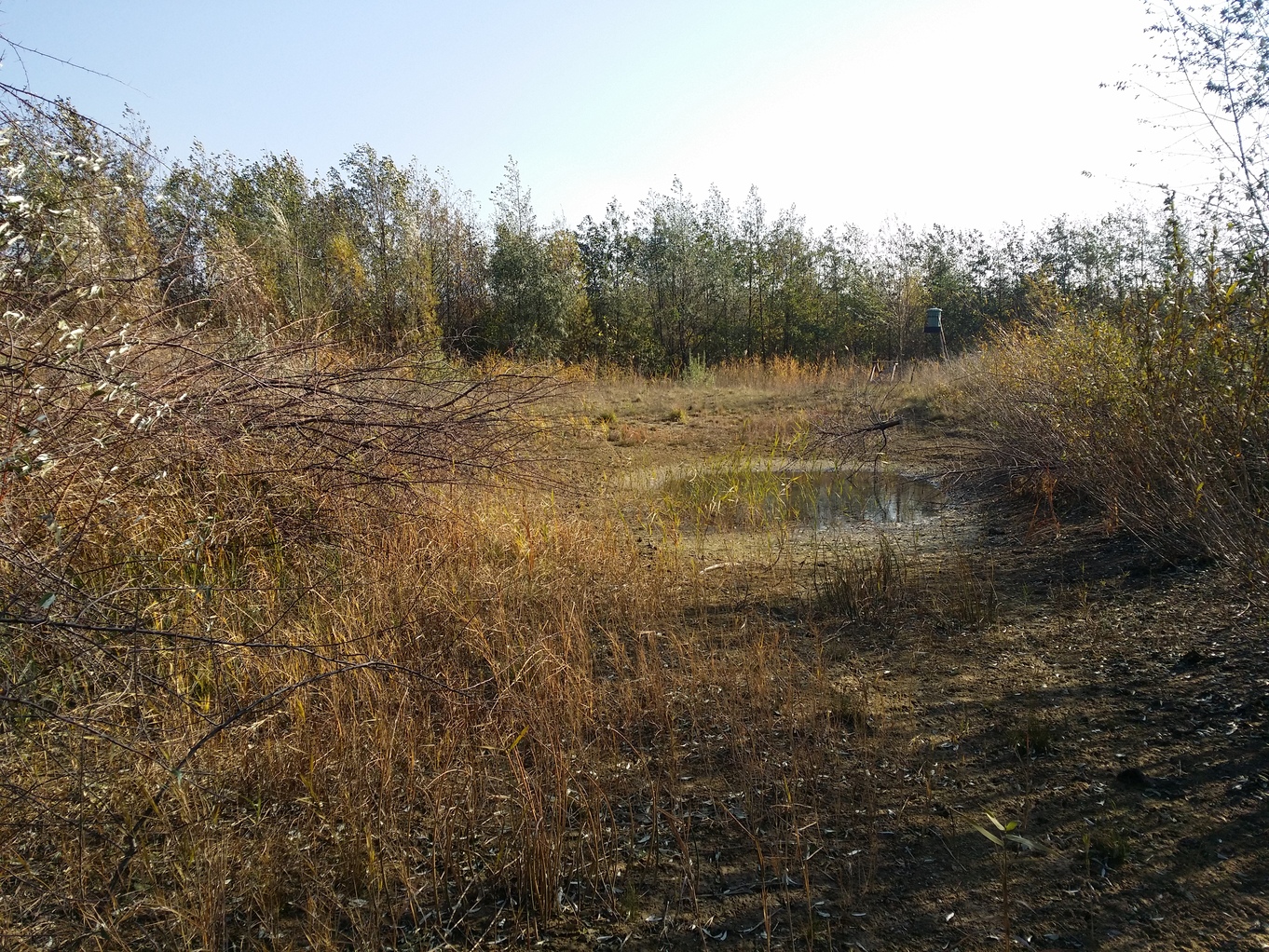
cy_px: 476
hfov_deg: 58.3
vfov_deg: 45.5
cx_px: 634
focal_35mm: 31
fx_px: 1137
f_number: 2.2
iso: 50
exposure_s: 1/786
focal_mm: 4.13
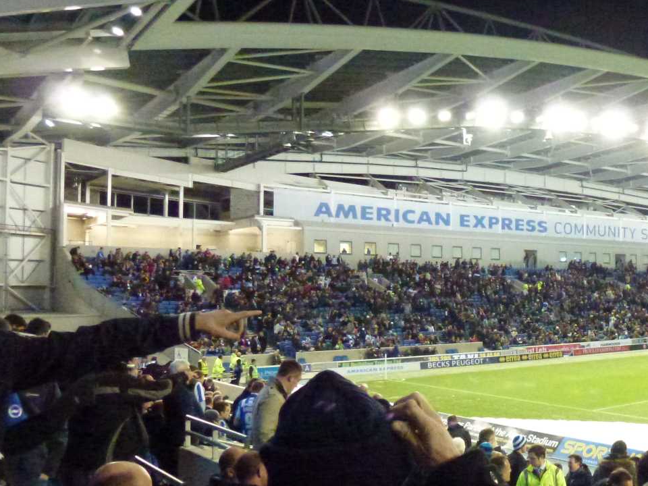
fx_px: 749
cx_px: 527
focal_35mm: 40
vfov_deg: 35.9
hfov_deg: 44.3
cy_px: 265
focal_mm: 4.3
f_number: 3.3
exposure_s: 1/80
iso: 1600
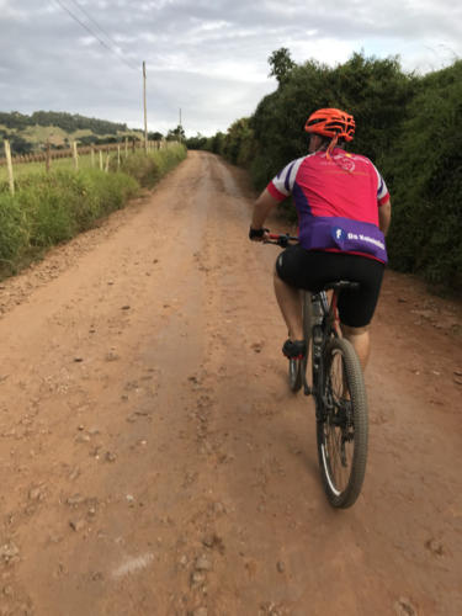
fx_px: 498
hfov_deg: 49.7
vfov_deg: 63.4
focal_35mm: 28
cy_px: 308
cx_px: 231
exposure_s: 1/338
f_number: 1.8
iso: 20
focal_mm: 3.99
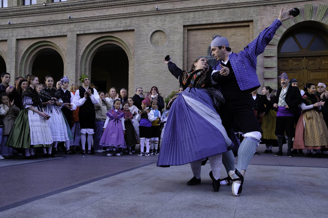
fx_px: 319
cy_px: 109
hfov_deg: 54.4
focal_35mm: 35
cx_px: 164
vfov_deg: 37.8
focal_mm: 23
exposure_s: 1/500
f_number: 5
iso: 4000
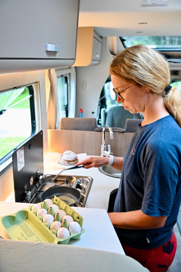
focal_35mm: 35
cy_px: 136
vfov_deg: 54.4
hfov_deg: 37.8
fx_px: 264
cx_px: 90
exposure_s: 1/60
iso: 3200
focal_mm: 35
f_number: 4.8
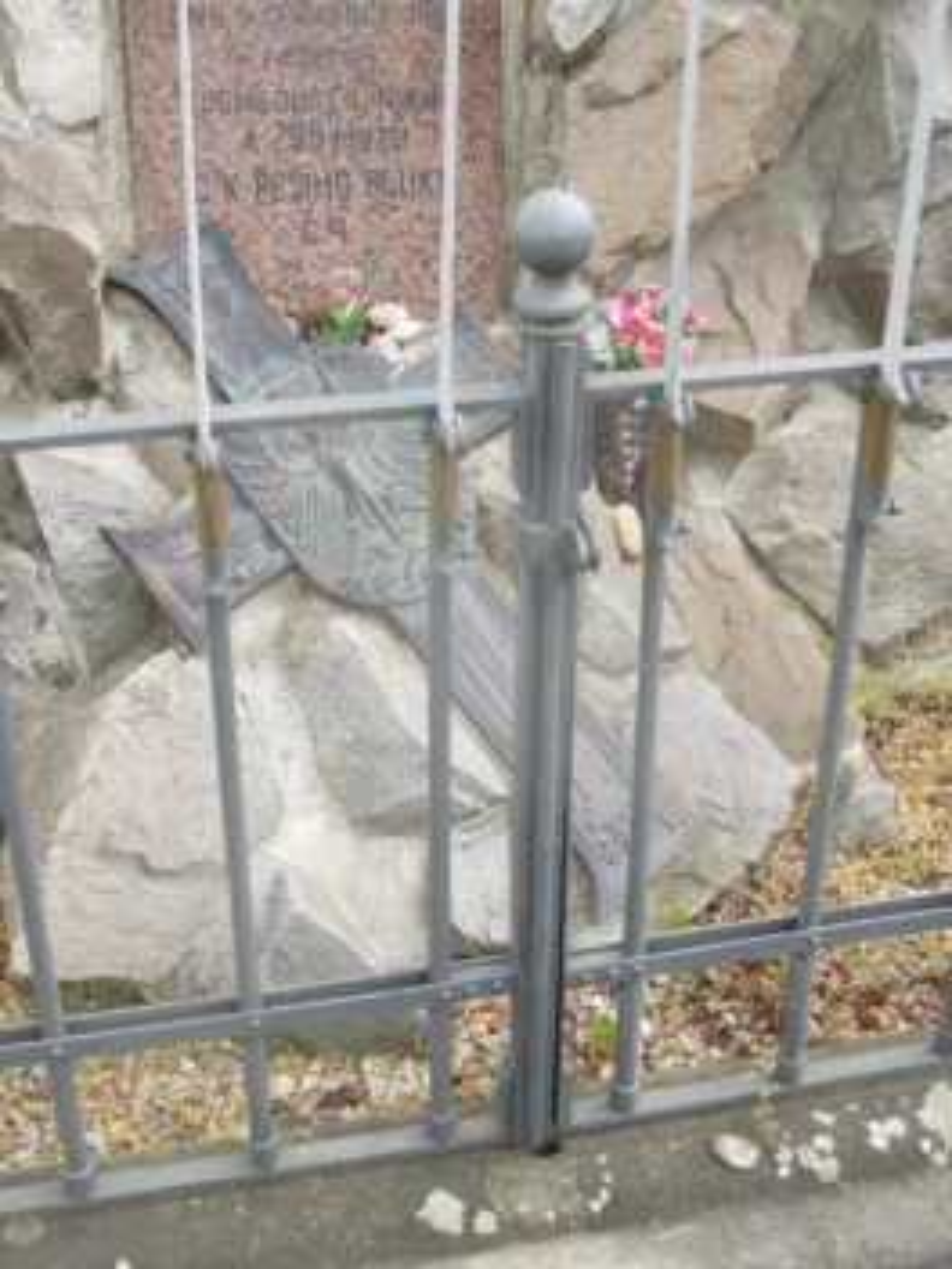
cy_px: 634
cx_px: 476
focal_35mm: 48
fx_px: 1760
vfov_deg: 39.7
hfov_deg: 30.3
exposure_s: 1/200
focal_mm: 8.7
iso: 400
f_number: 4
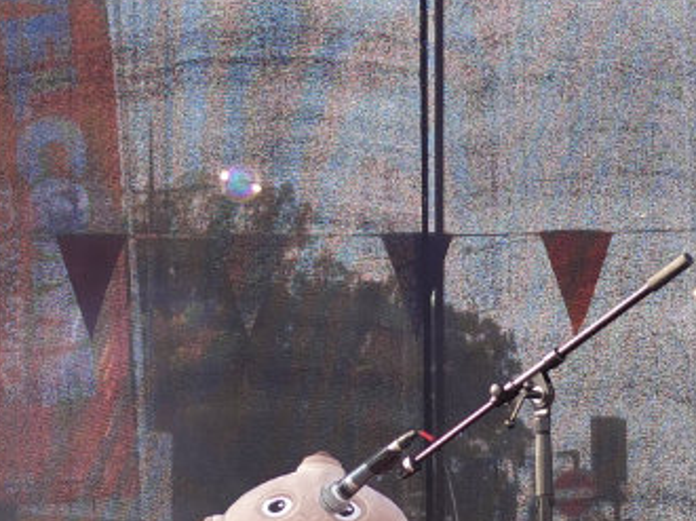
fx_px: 1949
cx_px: 308
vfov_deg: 14.7
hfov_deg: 20.2
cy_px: 620
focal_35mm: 97
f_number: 2.8
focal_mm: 20
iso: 100
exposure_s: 1/320
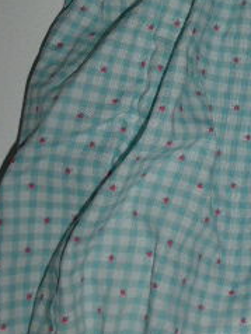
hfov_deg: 15.1
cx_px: 318
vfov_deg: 20.3
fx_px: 907
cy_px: 17
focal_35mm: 94
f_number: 3.7
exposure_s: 1/60
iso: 100
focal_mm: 6.1
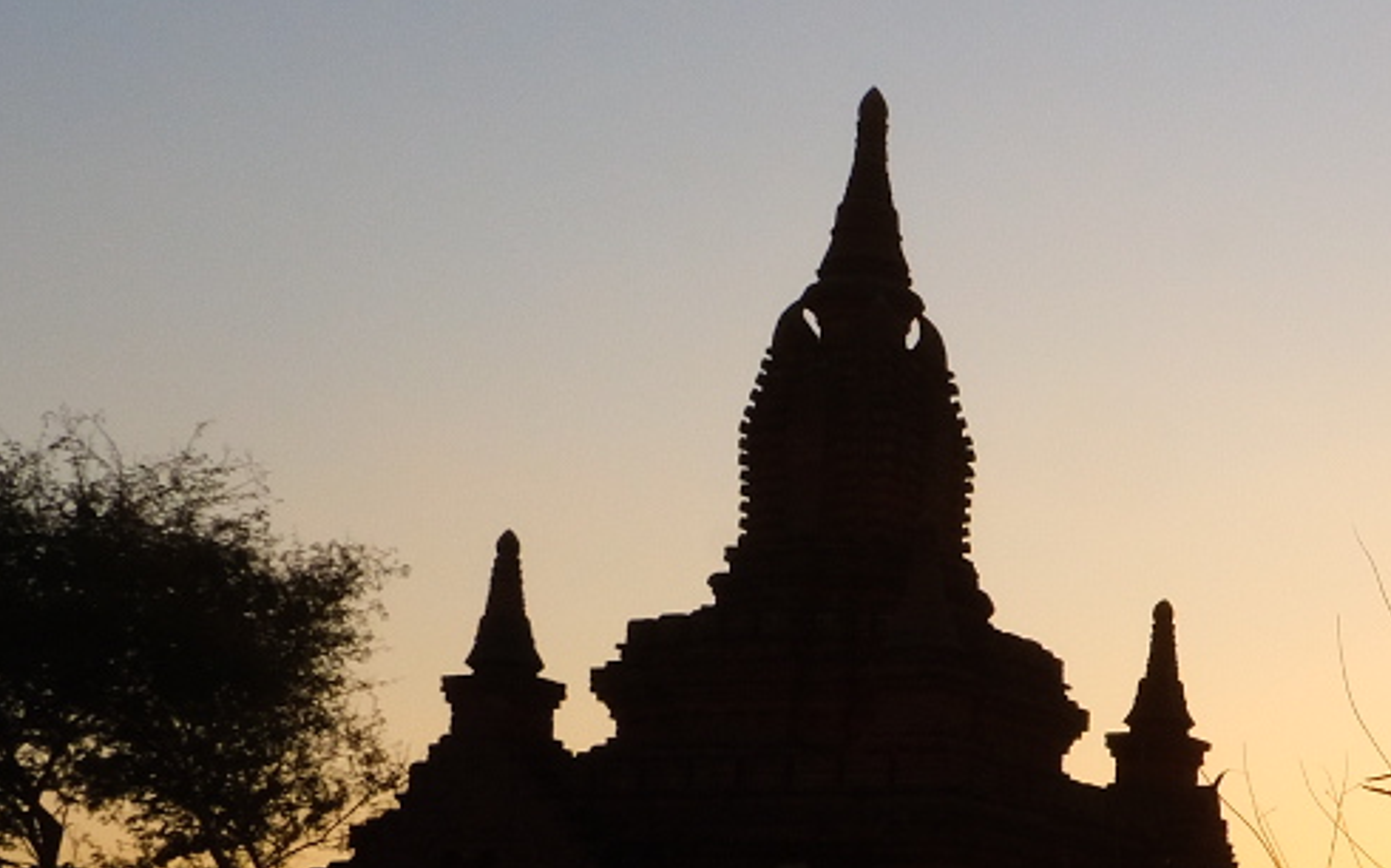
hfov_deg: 22.0
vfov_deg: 15.1
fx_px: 3222
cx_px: 1780
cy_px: 859
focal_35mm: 85
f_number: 22
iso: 800
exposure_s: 1/200
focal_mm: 15.2
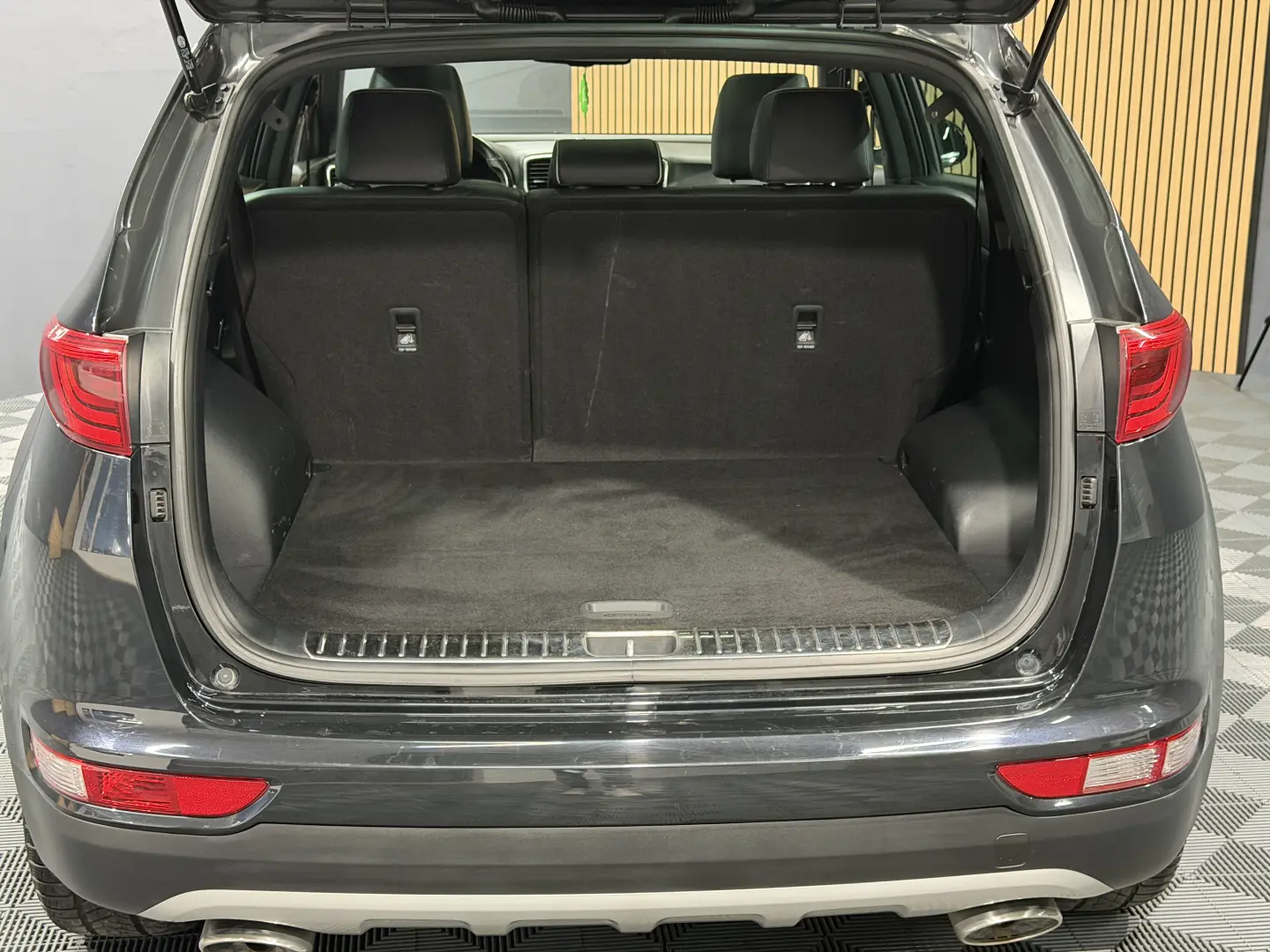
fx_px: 1761
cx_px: 635
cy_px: 476
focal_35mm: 48
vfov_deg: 30.3
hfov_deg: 39.7
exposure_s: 1/33
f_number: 1.78
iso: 500
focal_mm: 6.76
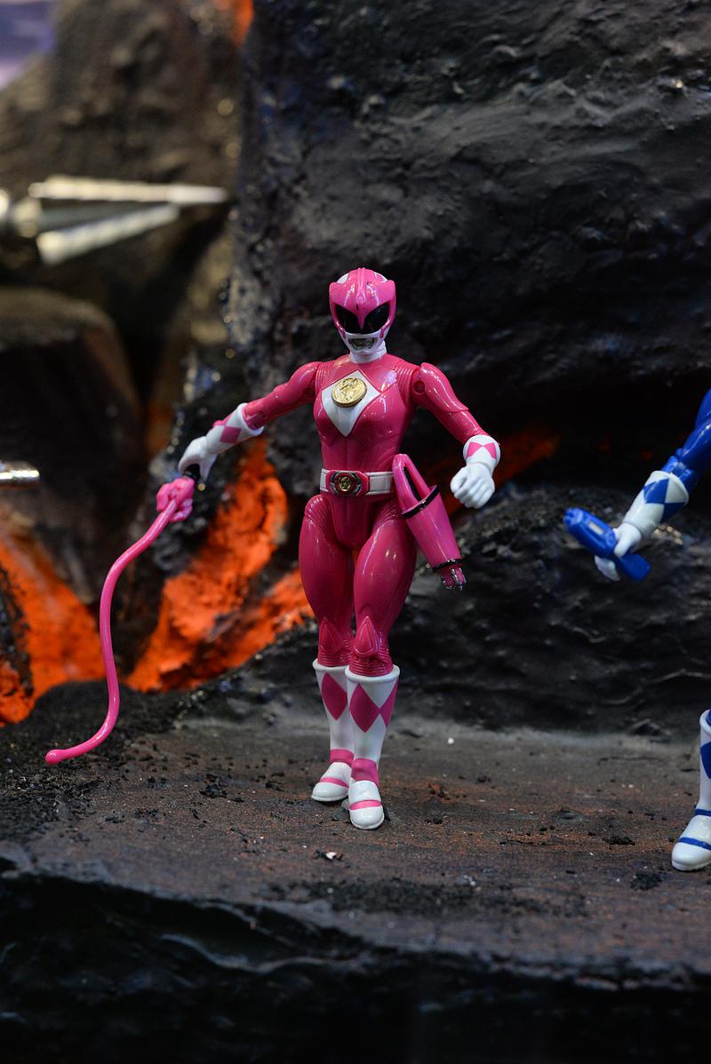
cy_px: 532
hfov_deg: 27.0
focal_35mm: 50
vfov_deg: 39.6
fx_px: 1479
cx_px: 356
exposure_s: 1/100
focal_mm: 50
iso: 3200
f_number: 6.3
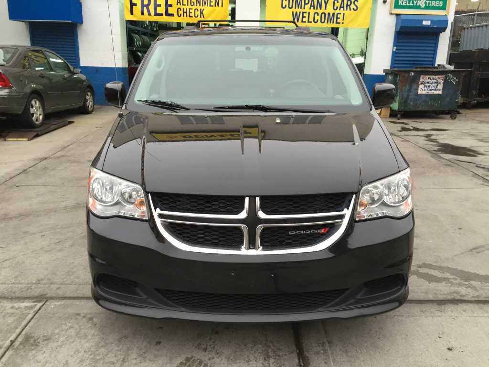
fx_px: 410
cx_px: 244
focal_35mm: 29
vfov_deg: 48.2
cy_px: 184
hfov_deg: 61.7
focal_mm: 4.15
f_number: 2.2
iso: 50
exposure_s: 1/30
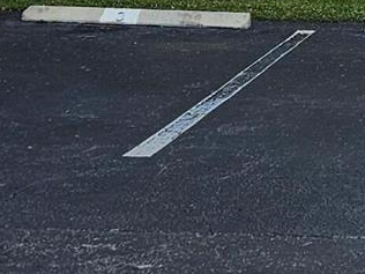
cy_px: -197
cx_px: 691
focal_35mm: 149
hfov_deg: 12.0
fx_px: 1571
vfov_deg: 9.5
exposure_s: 1/1834
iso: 25
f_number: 1.8
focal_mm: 5.4
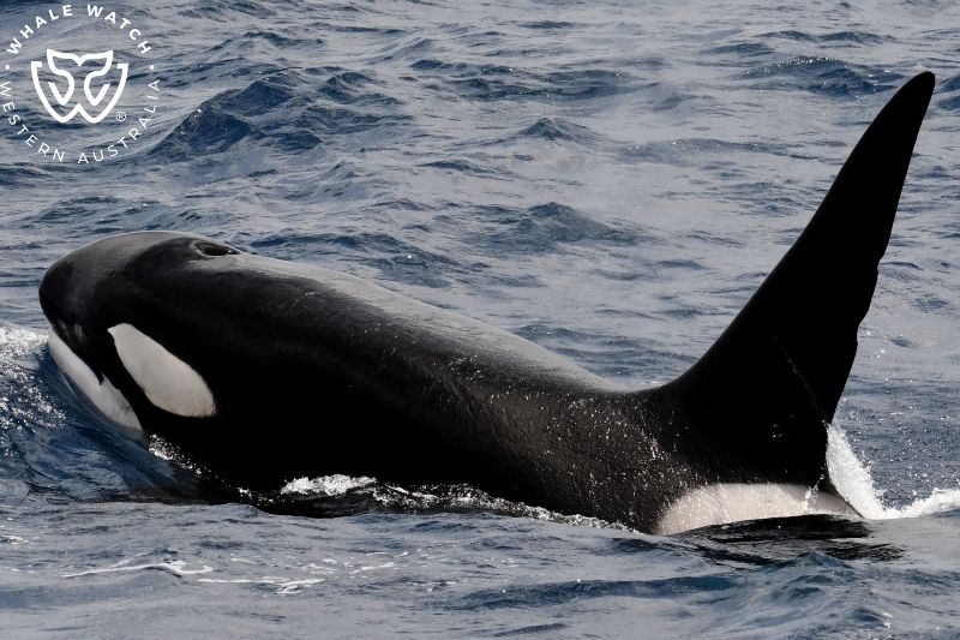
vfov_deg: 3.8
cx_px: 480
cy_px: 320
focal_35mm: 360
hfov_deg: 5.7
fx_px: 9597
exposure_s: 1/2000
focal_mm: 240
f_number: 8
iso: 400
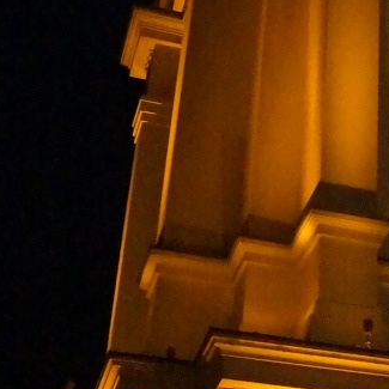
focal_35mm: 88
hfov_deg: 18.6
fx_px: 1119
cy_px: 146
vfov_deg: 19.7
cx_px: 477
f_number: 5
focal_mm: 16
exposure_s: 1/200
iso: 6400
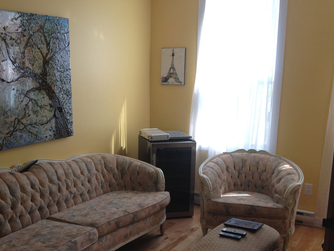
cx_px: 145
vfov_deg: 29.5
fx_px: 473
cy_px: 163
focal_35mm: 49
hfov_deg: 38.8
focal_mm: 4.28
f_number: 2.4
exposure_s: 1/120
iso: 64
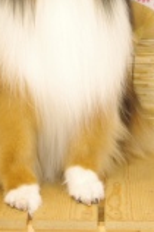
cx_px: 67
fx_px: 1042
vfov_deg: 12.4
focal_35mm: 162
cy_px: -41
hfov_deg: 8.5
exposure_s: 1/50
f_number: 2.8
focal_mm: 43
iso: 640
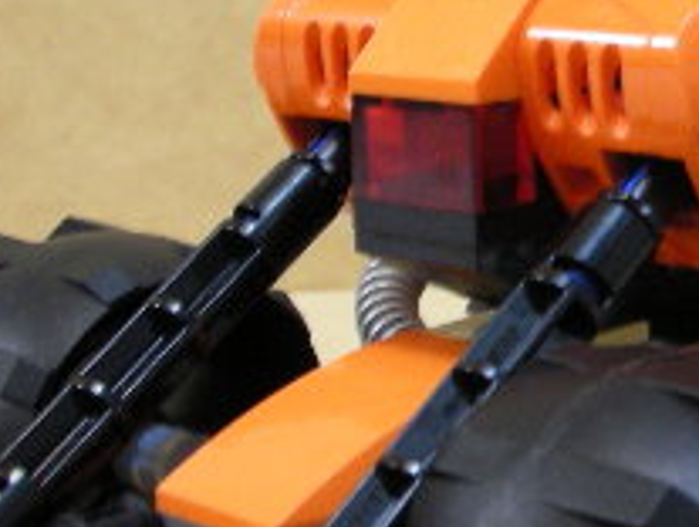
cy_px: 152
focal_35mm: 108
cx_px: 760
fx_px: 2185
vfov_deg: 13.7
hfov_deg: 17.6
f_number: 3
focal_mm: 5.8
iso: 168
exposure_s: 1/4
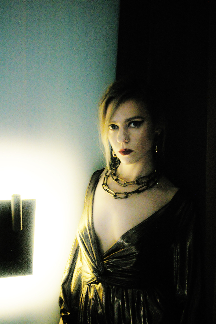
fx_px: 482
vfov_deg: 37.2
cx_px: 107
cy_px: 164
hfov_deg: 25.3
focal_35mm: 54
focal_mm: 35
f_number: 4.5
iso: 3200
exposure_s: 1/30
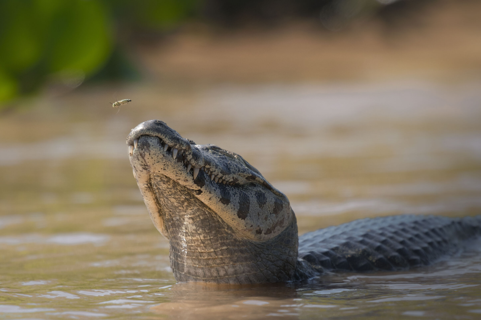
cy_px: 160
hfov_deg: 2.0
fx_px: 14028
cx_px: 240
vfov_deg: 1.3
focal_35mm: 1050
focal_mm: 700
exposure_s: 1/2000
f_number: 5.6
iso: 560
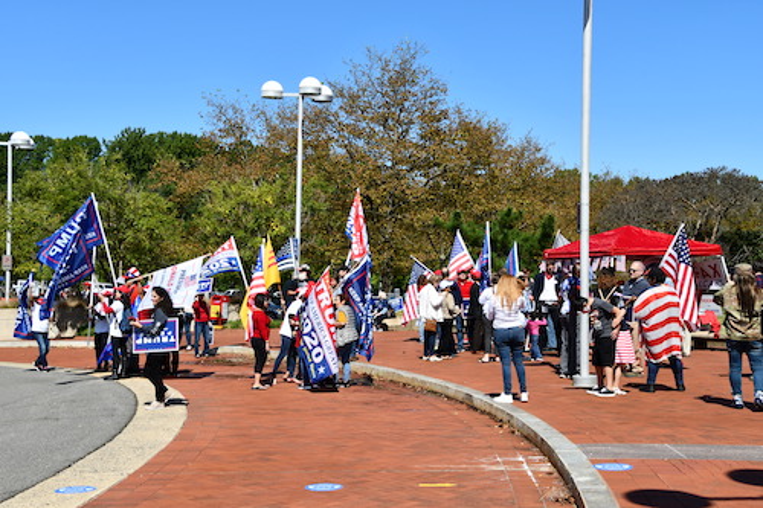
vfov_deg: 26.0
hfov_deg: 38.2
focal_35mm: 52
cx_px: 382
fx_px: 1102
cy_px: 254
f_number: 9
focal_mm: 35
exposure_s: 1/320
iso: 100
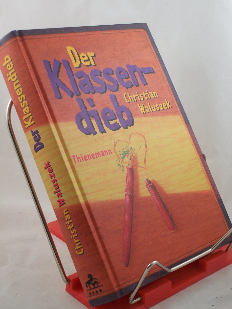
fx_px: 590
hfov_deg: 22.3
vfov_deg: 29.4
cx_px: 116
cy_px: 154
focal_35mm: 66
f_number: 3.6
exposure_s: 1/80
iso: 80
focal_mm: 11
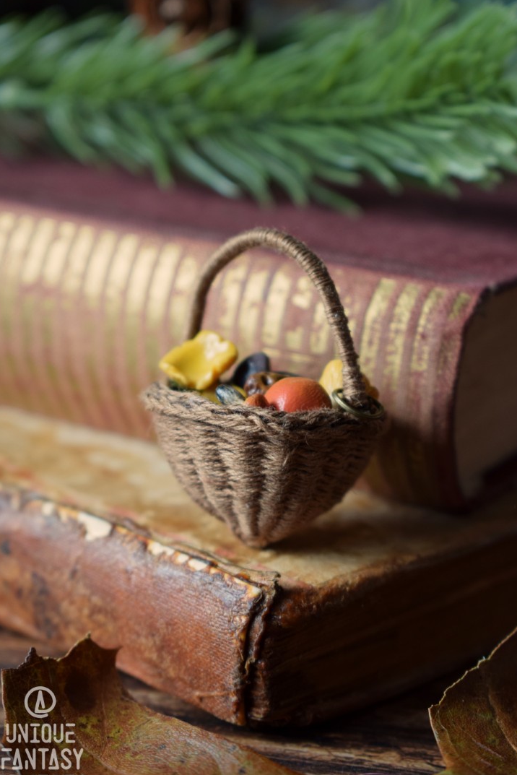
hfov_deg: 15.4
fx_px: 1906
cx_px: 261
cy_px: 396
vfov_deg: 23.0
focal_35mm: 89
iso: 500
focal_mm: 55
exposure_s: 1/60
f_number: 5.6
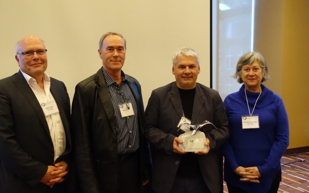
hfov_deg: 45.3
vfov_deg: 29.2
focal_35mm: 44
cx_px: 155
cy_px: 92
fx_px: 371
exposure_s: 1/125
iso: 3200
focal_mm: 15.74
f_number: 2.8
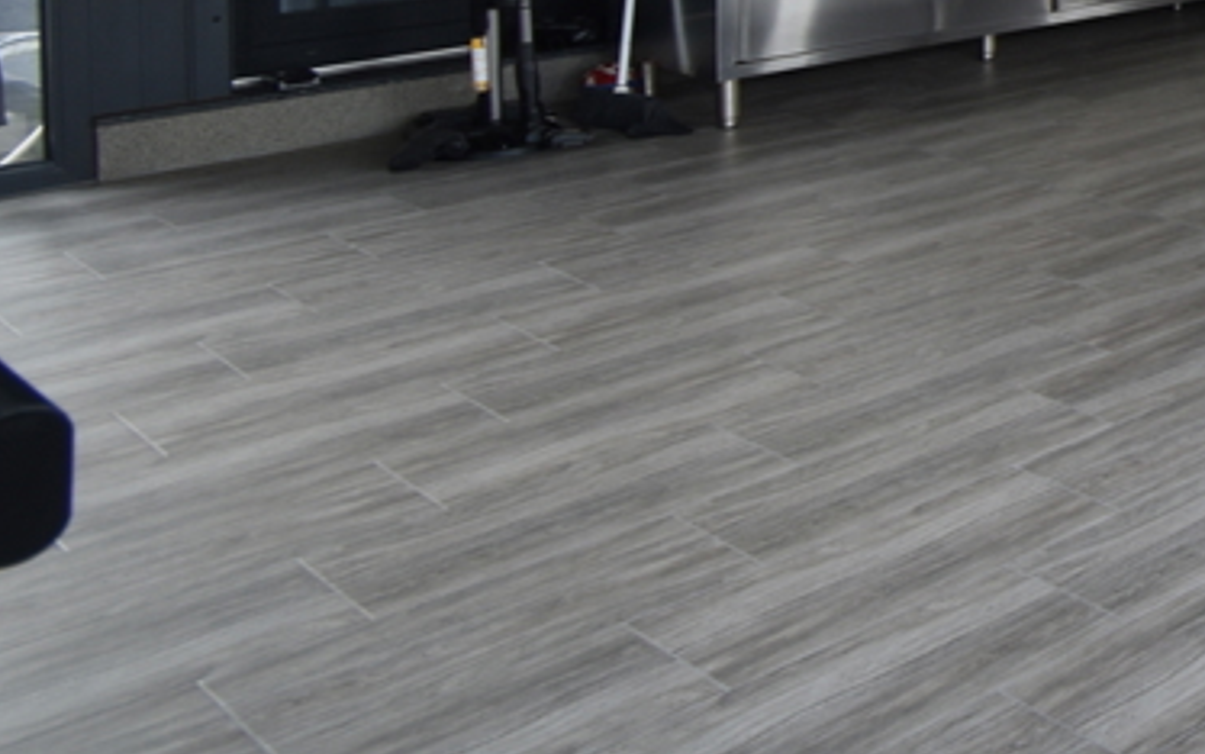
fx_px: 1610
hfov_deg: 26.0
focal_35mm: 49
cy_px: -271
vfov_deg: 22.9
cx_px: 1923
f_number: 4.5
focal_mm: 10
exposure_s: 1/30
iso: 140
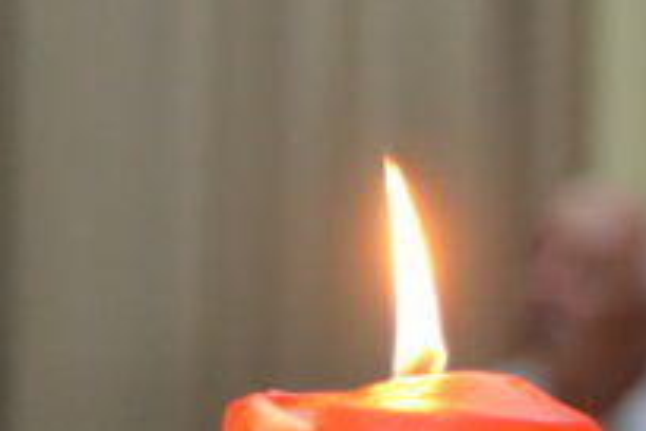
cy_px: 472
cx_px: 703
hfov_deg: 6.6
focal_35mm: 310
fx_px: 5560
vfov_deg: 4.4
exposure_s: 1/60
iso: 2800
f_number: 5.6
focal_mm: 55
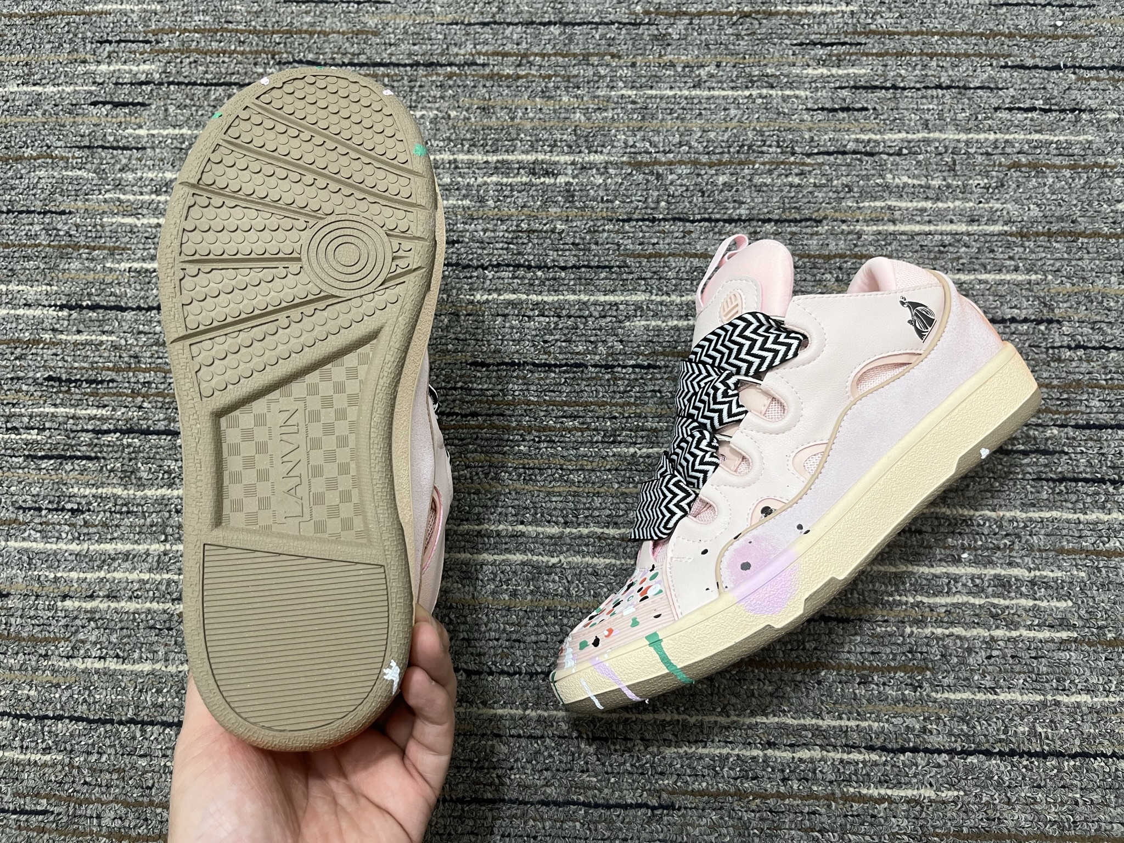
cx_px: 562
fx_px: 844
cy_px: 422
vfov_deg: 53.1
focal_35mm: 26
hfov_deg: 67.3
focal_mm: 5.1
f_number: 1.6
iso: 100
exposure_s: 1/50
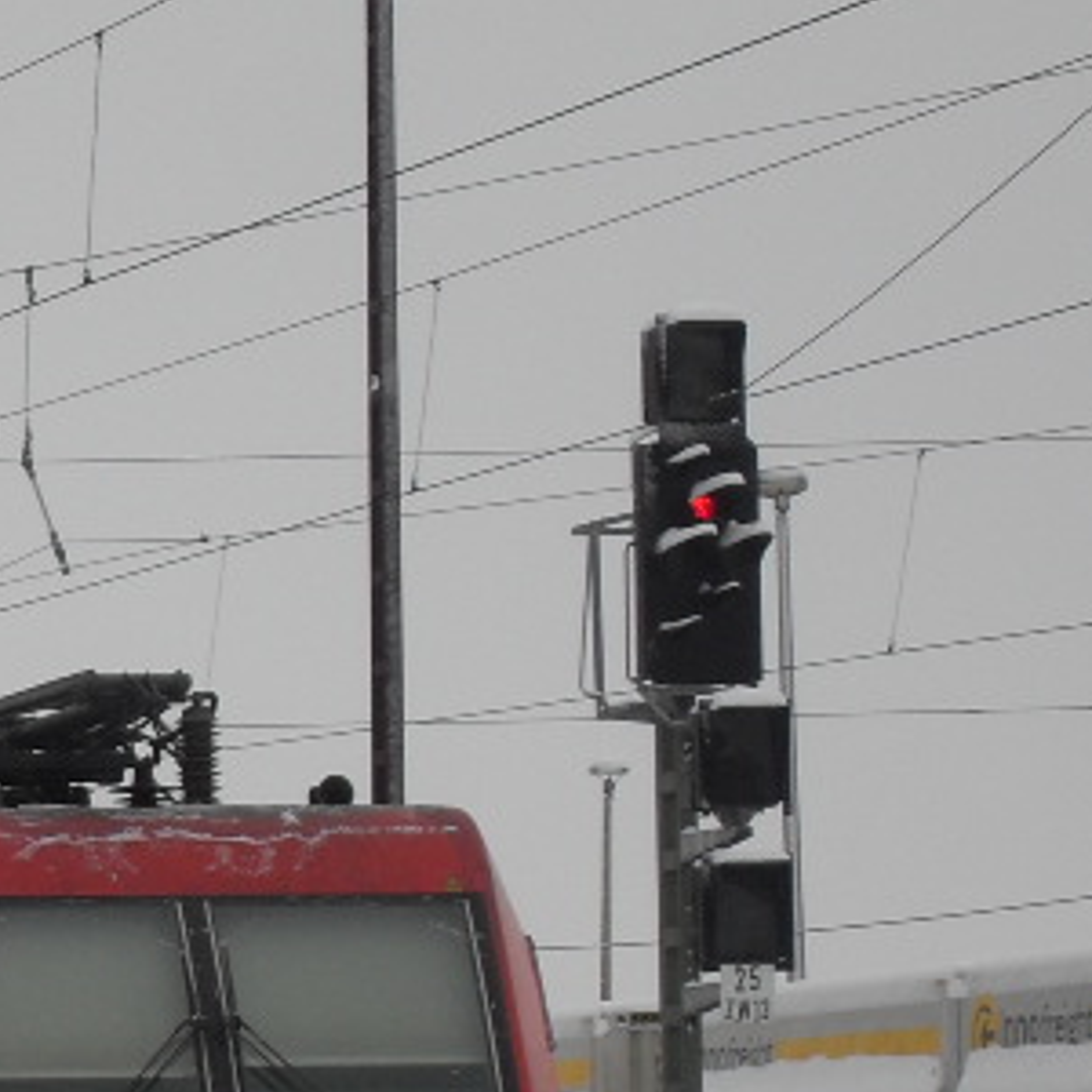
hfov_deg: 5.7
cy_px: 1183
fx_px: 10993
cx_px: -251
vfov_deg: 5.7
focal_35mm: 308
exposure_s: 1/180
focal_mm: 18.1
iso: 80
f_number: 5.2
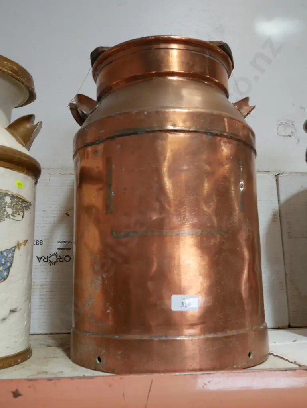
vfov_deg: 53.9
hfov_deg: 41.8
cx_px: 154
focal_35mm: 34
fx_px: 402
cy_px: 204
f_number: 4.5
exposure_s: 1/60
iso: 320
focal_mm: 17
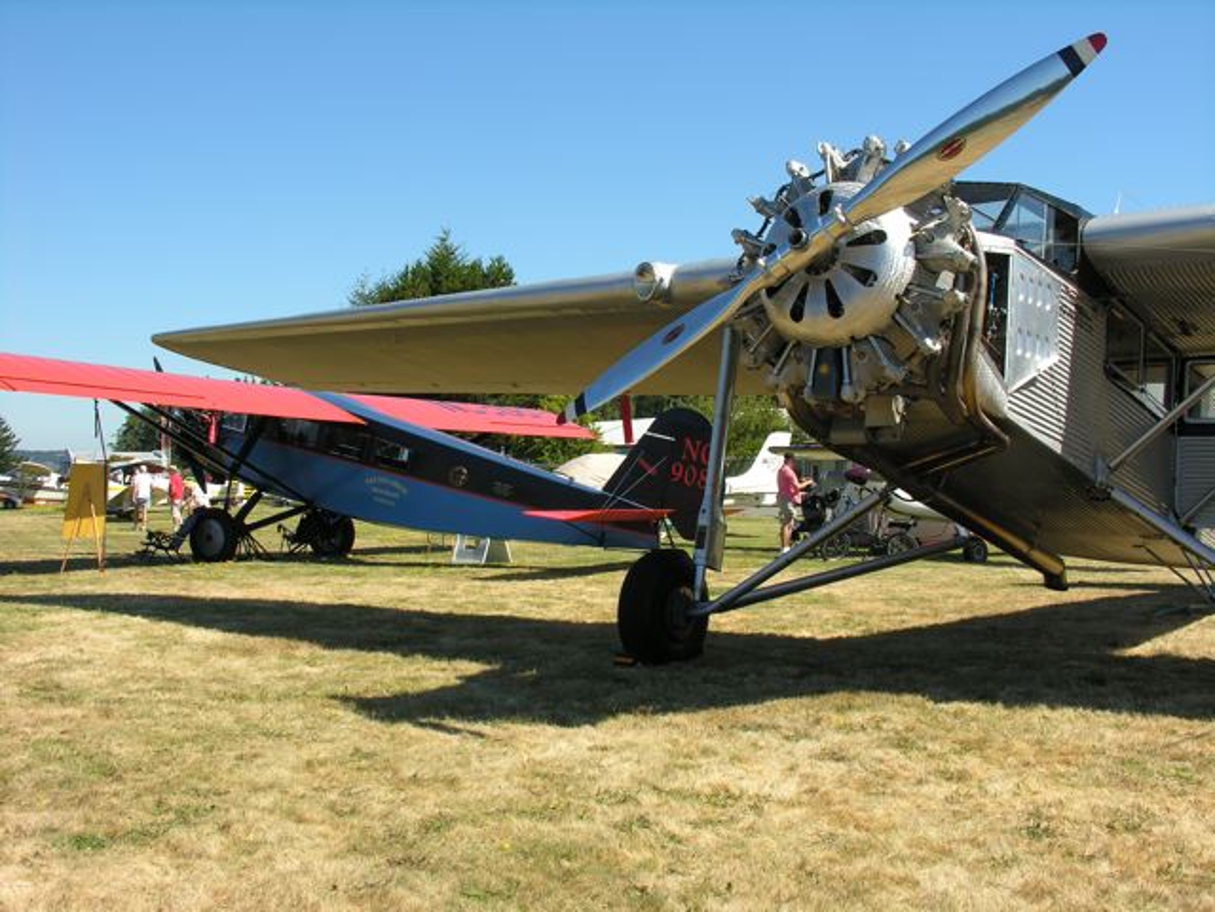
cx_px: 608
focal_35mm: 40
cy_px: 456
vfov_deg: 36.0
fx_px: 1404
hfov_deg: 46.8
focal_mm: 10.2
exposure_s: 1/198
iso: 50
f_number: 5.8
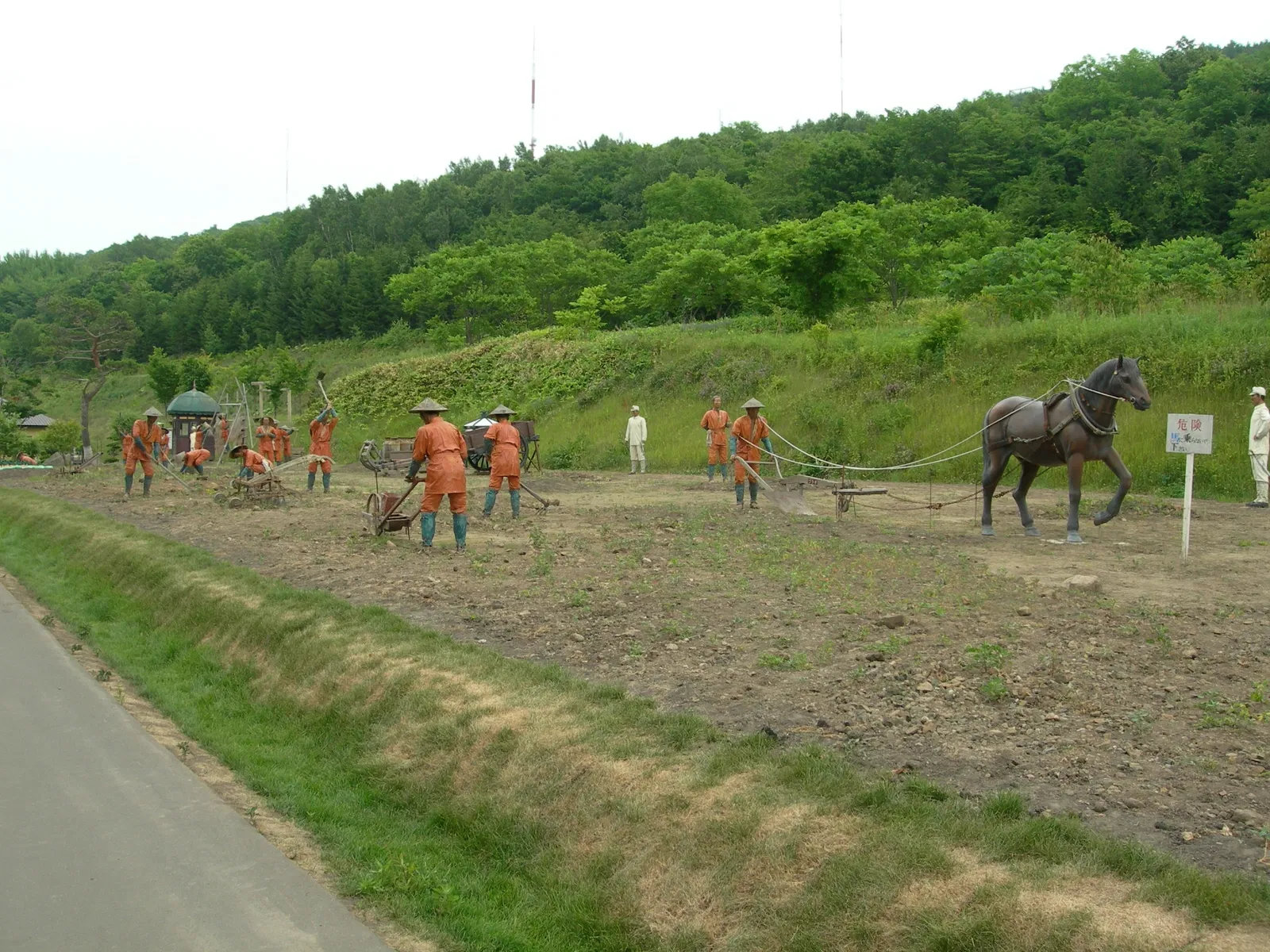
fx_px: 1394
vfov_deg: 37.7
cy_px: 476
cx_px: 635
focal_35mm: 38
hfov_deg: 49.0
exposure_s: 1/128
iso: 50
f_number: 4.8
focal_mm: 7.8
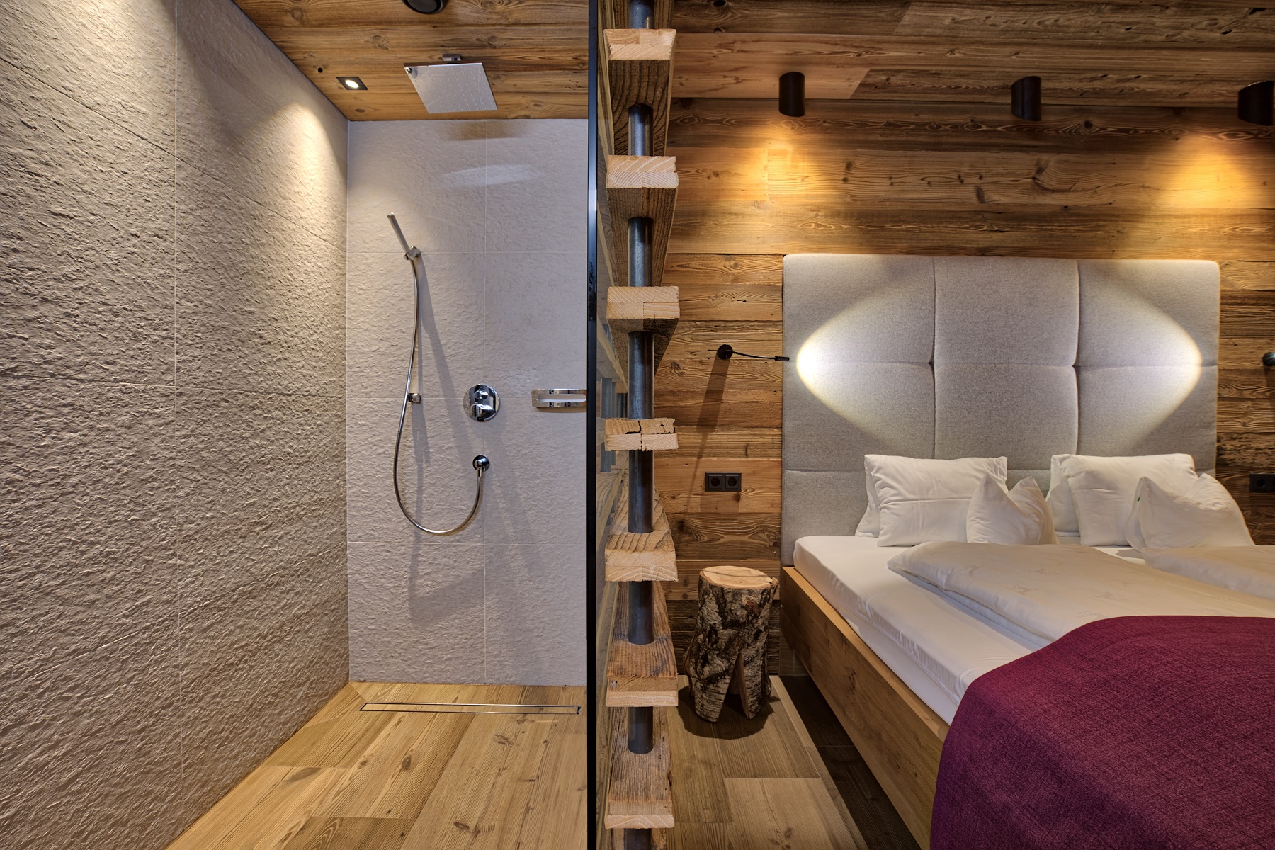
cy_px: 425
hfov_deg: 96.7
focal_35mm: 16
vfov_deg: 73.7
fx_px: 567
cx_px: 638
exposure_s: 1/1.67
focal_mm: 16
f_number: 8
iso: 100
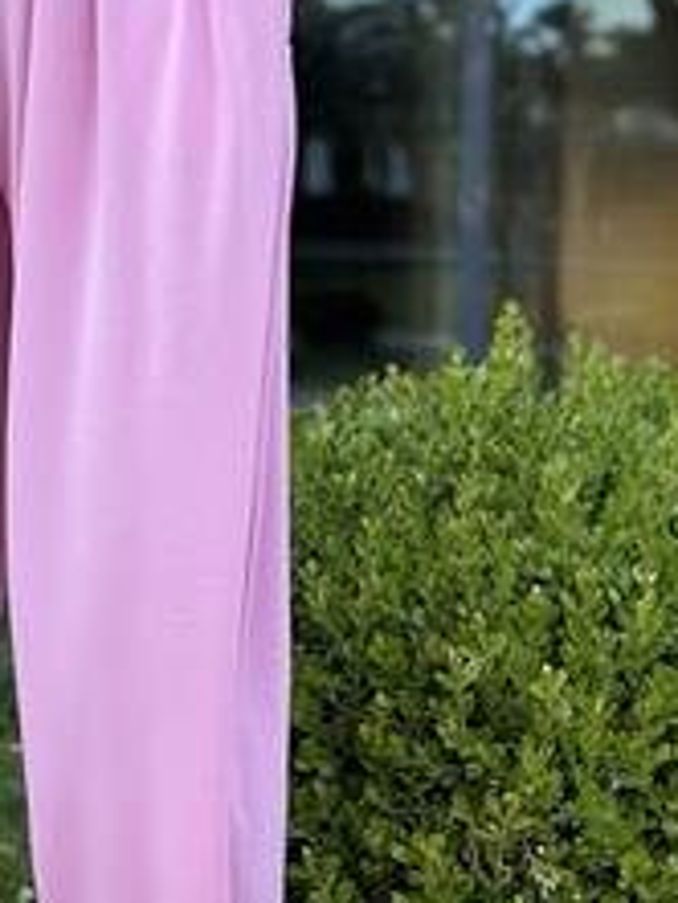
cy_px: 462
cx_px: 57
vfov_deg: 17.9
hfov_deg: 13.3
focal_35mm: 110
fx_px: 2870
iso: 80
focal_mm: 6.86
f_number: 1.78
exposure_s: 1/503
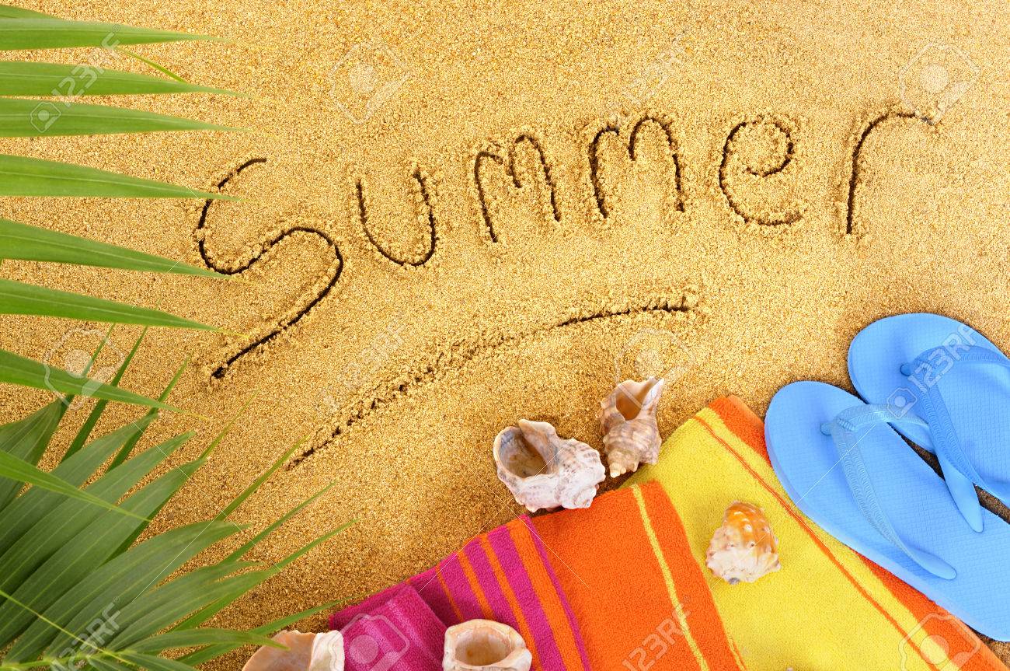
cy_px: 336
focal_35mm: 57
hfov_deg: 35.1
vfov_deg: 23.7
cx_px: 505
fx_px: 1597
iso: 200
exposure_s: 1/125
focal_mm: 38
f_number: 11
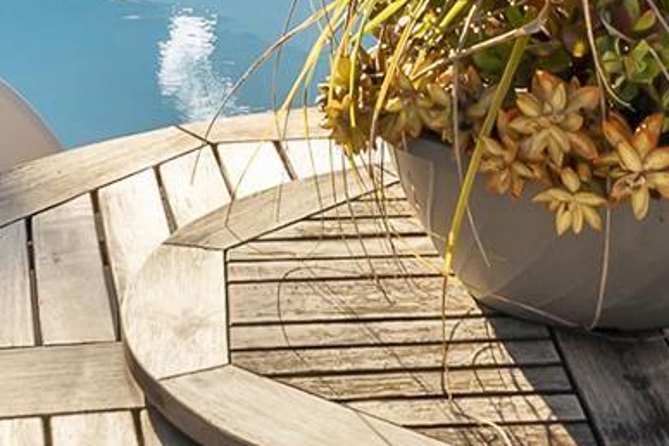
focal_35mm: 103
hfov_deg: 19.8
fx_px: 1915
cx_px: 362
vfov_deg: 12.3
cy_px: -334
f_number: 8
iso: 500
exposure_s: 1/200
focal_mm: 16
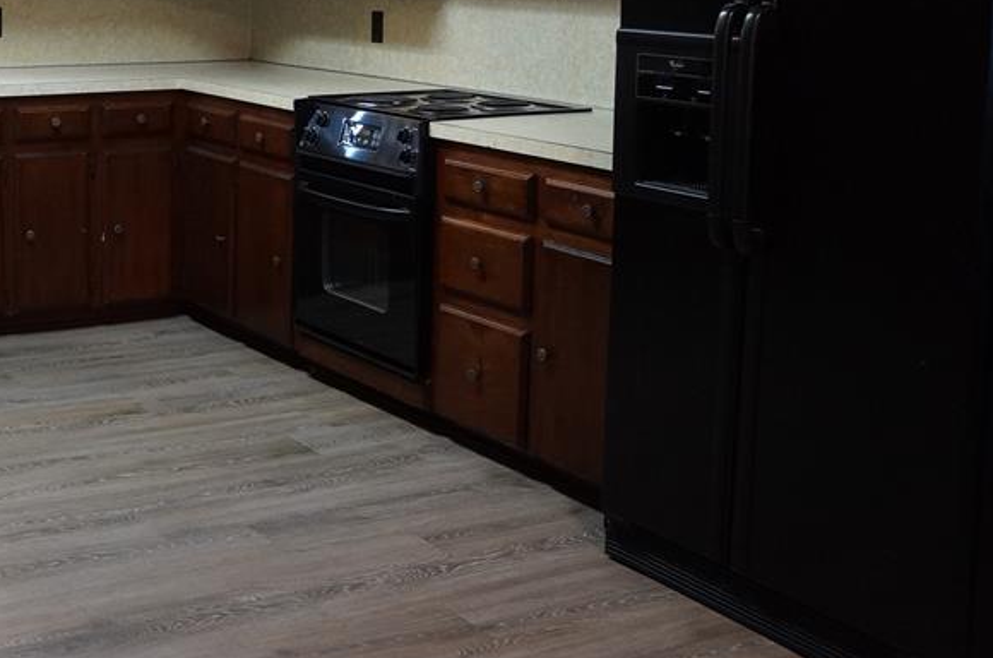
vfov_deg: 25.0
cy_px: 130
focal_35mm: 53
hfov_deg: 35.7
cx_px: 130
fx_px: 1459
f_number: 4
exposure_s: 1/60
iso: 1250
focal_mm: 20
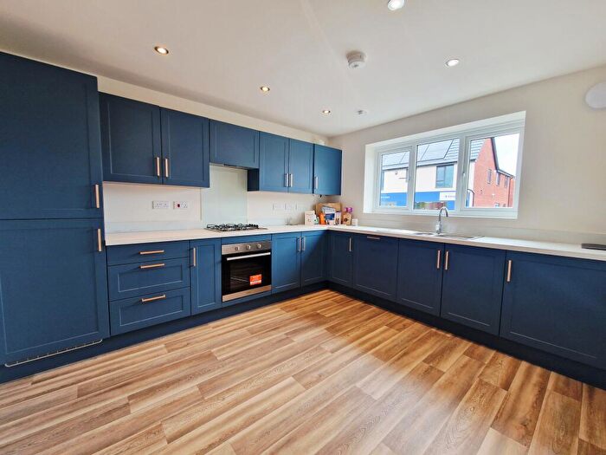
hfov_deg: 106.2
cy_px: 228
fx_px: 228
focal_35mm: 13
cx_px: 303
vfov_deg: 89.9
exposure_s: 1/50
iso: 80
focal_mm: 2.2
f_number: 2.2
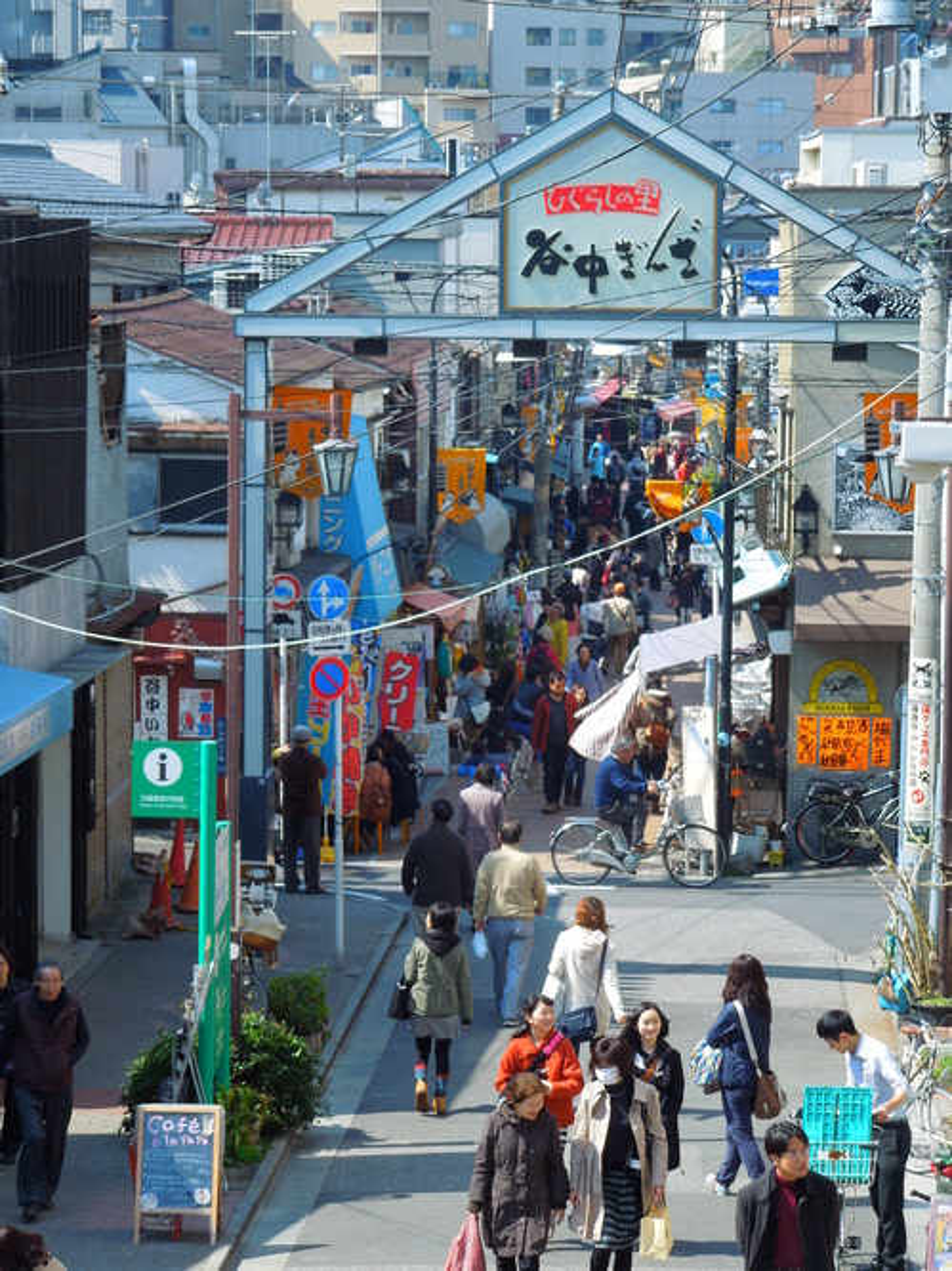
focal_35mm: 119
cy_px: 636
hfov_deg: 12.4
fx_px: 4366
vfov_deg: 16.6
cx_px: 476
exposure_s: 1/250
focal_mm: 21.5
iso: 100
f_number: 4.8
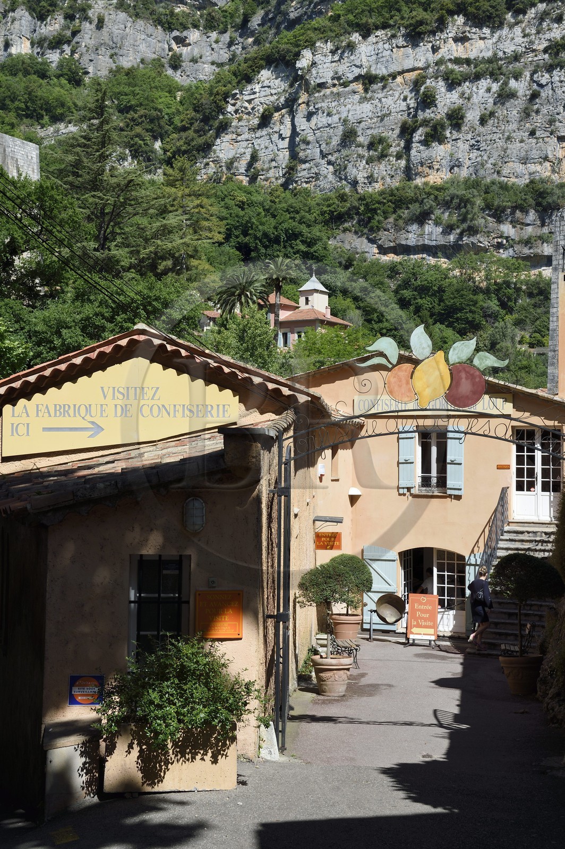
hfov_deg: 30.5
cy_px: 424
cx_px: 282
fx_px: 1038
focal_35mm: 44
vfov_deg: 44.5
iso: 200
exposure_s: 1/200
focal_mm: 44
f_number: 13
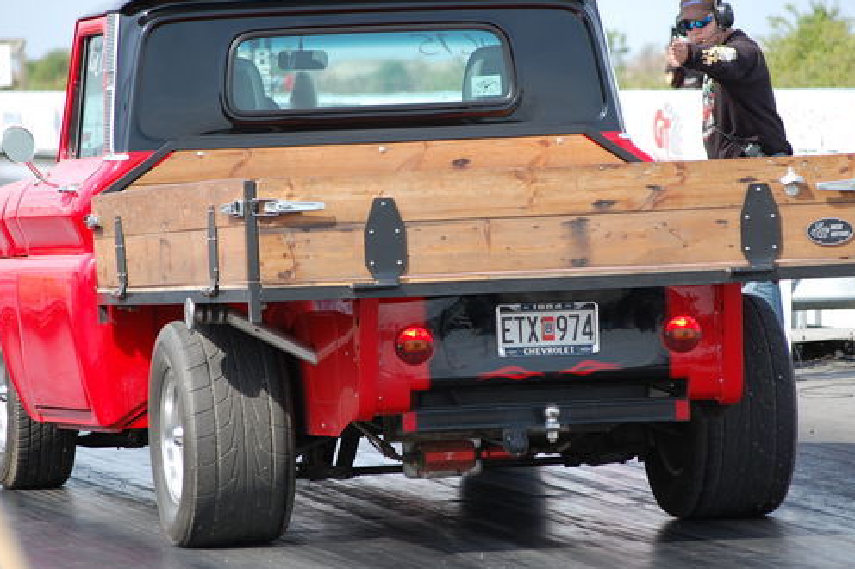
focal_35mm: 236
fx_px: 5601
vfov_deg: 5.8
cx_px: 434
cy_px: 281
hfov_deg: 8.7
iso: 250
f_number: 5.6
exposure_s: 1/500
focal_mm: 122
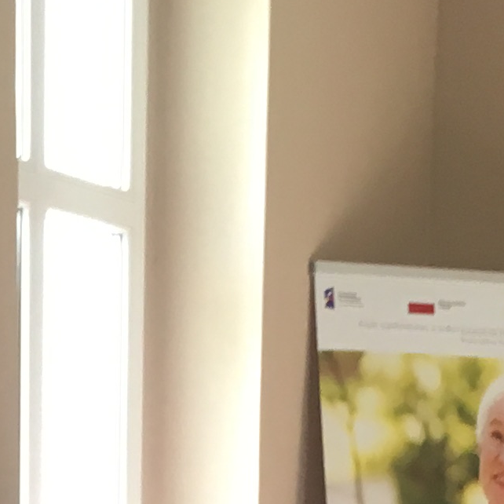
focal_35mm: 161
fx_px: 2652
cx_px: 221
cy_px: 1090
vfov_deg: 9.9
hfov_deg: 10.9
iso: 40
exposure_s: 1/33
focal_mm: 4.15
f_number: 2.2
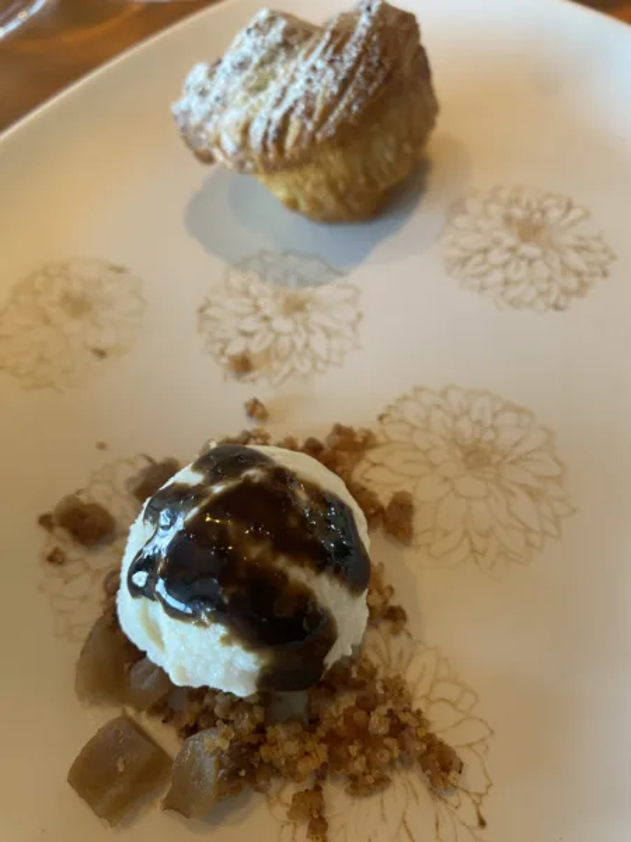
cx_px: 316
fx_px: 608
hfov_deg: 54.9
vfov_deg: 69.4
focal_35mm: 25
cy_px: 421
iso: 80
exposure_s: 1/50
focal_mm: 4.25
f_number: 1.8
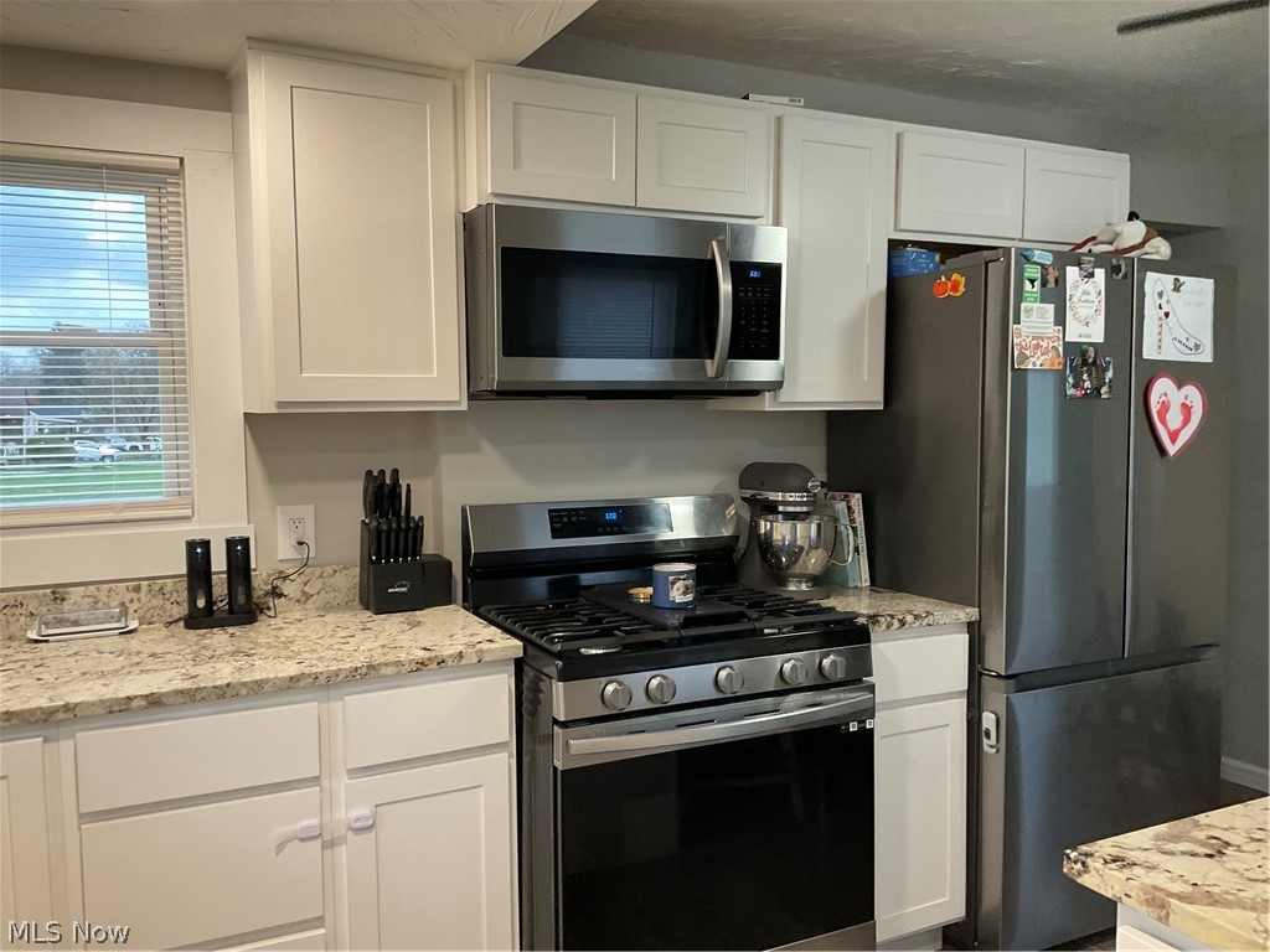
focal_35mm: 29
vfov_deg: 48.2
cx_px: 635
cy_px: 476
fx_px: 1064
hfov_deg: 61.7
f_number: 1.8
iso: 100
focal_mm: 3
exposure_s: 1/60
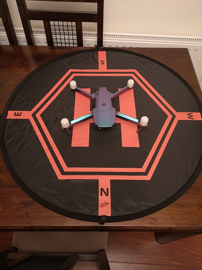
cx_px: 101
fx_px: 210
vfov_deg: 65.3
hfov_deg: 51.4
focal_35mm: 27
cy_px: 135
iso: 500
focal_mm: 3.95
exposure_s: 1/25
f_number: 1.8
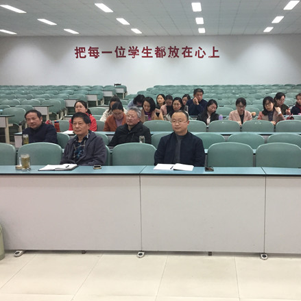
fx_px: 344
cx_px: 200
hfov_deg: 46.5
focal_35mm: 35
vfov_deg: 47.2
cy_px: 152
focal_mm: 4.15
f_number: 2.2
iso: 160
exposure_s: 1/33
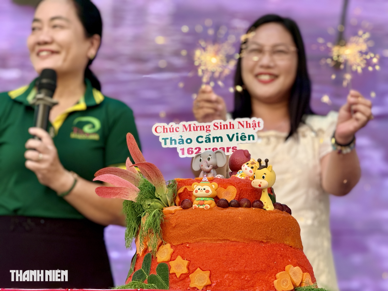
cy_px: 146
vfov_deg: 12.3
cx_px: 194
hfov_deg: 16.4
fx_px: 1345
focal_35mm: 120
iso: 80
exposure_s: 1/124
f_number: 2.8
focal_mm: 15.66
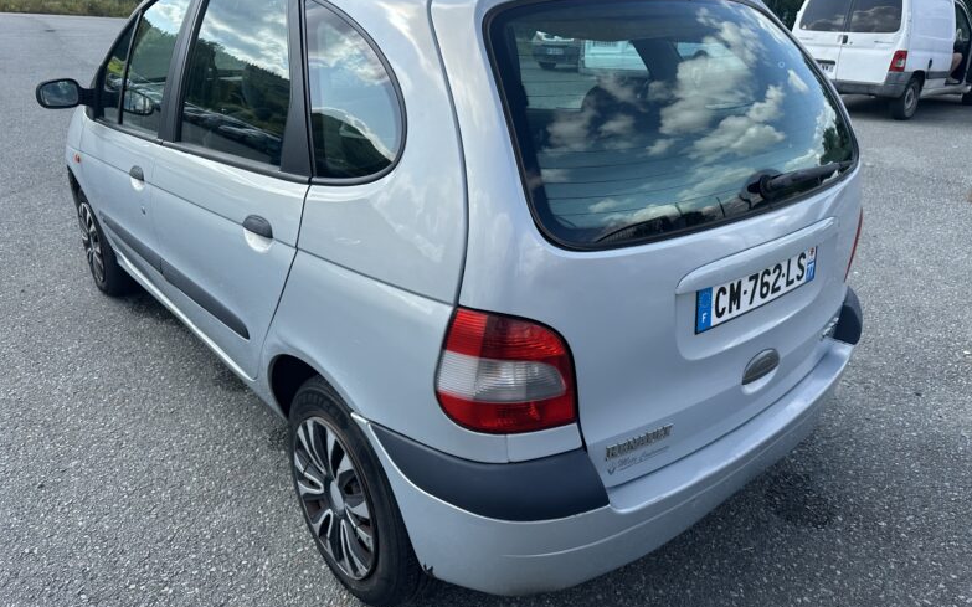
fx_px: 689
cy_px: 262
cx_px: 487
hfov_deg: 70.4
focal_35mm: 26
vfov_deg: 47.4
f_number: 1.78
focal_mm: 6.86
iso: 80
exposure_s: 1/2110
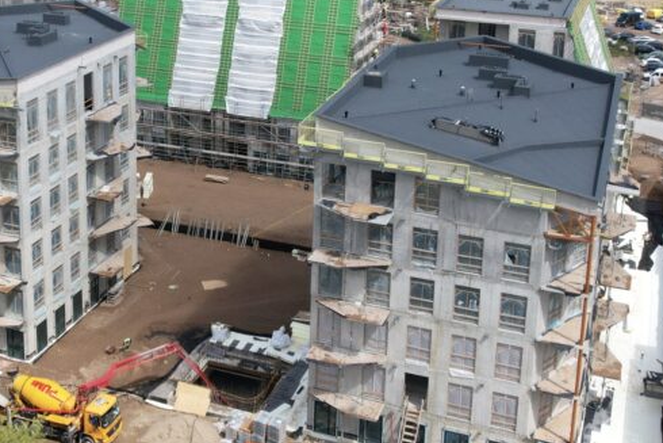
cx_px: 97
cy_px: 215
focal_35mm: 46
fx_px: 847
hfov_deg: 40.3
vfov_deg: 29.3
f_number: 2.8
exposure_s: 1/1500
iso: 100
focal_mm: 8.38
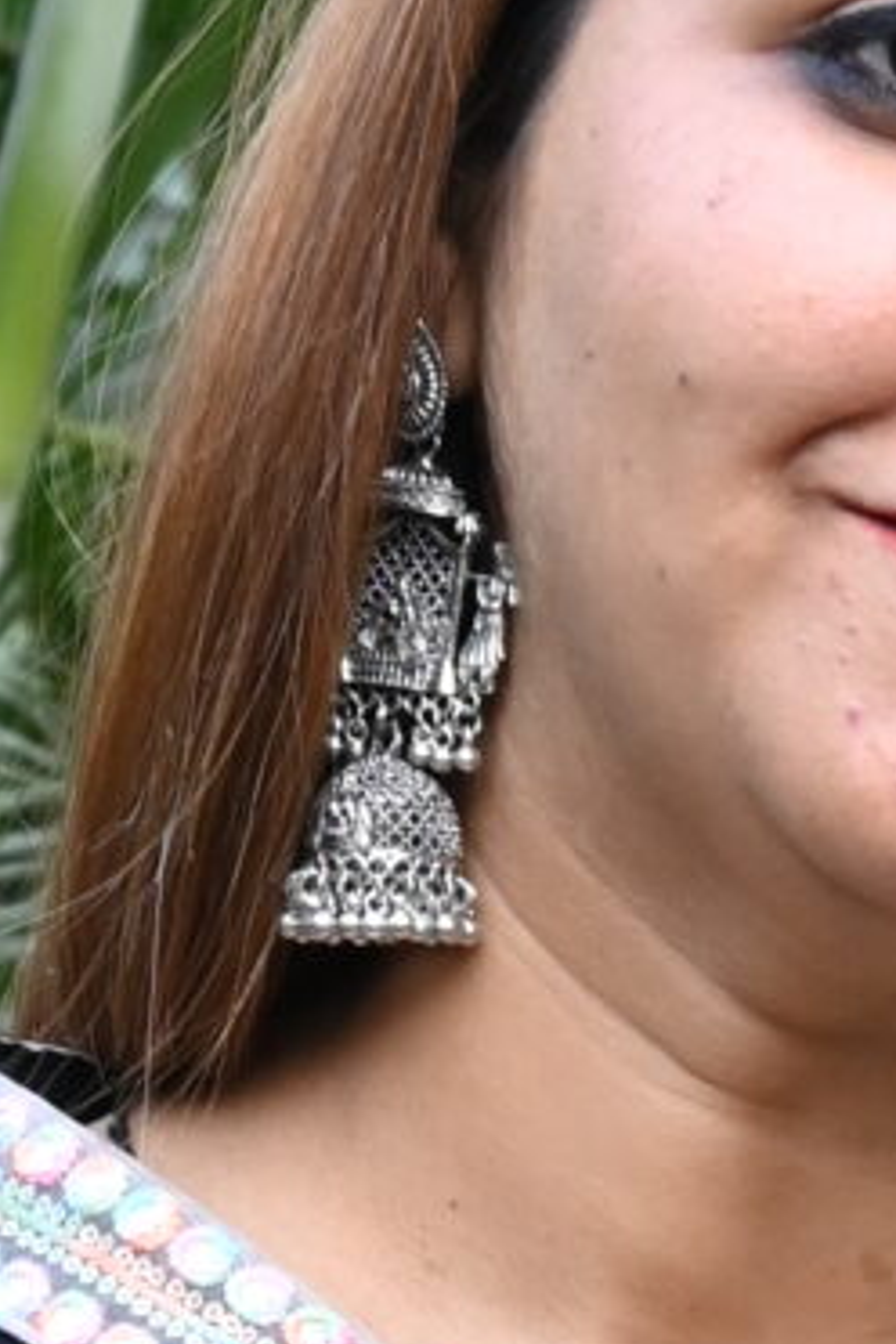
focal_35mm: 253
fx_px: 9451
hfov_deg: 5.4
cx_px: 768
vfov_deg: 7.7
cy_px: 2814
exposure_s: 1/100
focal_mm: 24.5
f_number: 5
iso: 500
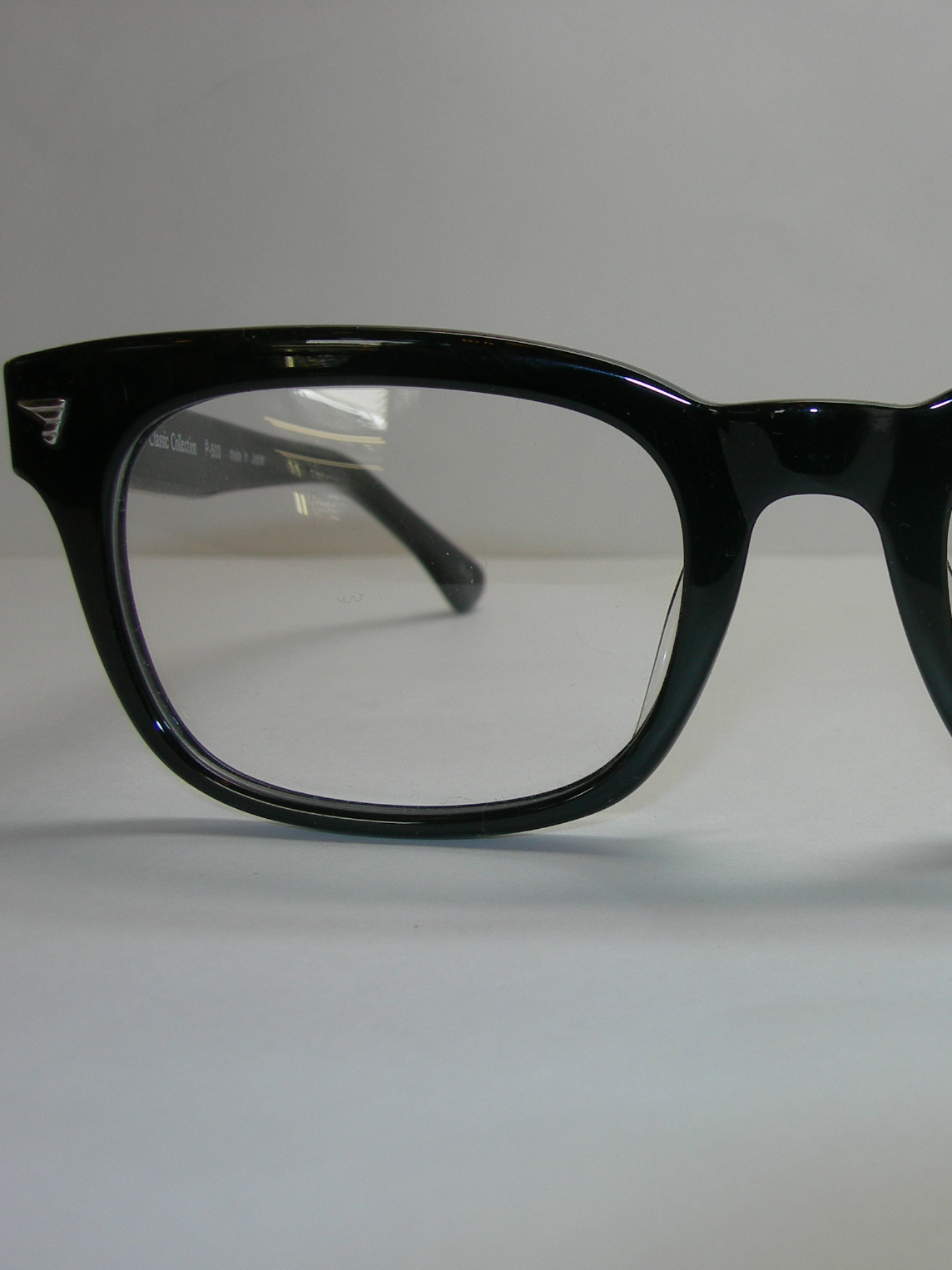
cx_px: 843
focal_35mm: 51
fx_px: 1871
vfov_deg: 37.5
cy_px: 637
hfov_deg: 27.6
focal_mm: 7.8
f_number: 4.8
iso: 50
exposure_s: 1/30
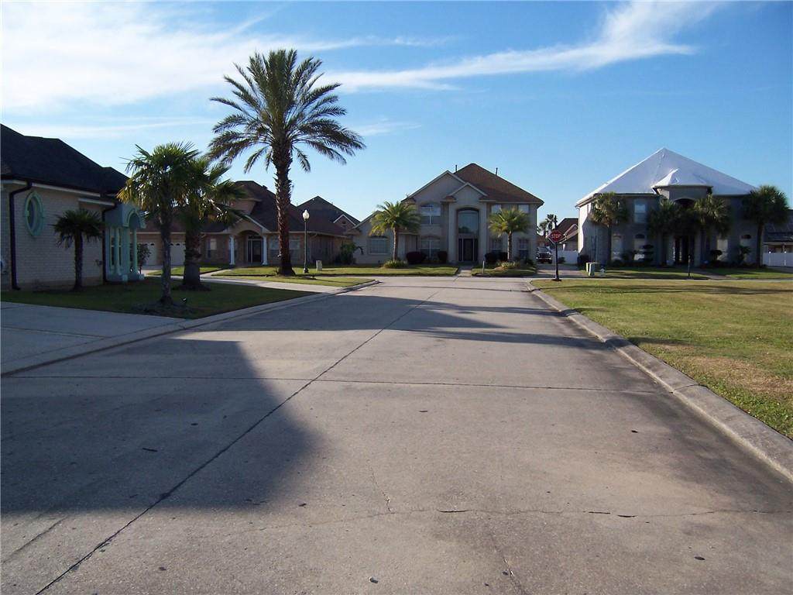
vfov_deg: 42.9
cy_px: 298
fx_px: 756
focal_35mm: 33
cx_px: 396
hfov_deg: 55.4
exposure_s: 1/750
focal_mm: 5.5
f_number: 4
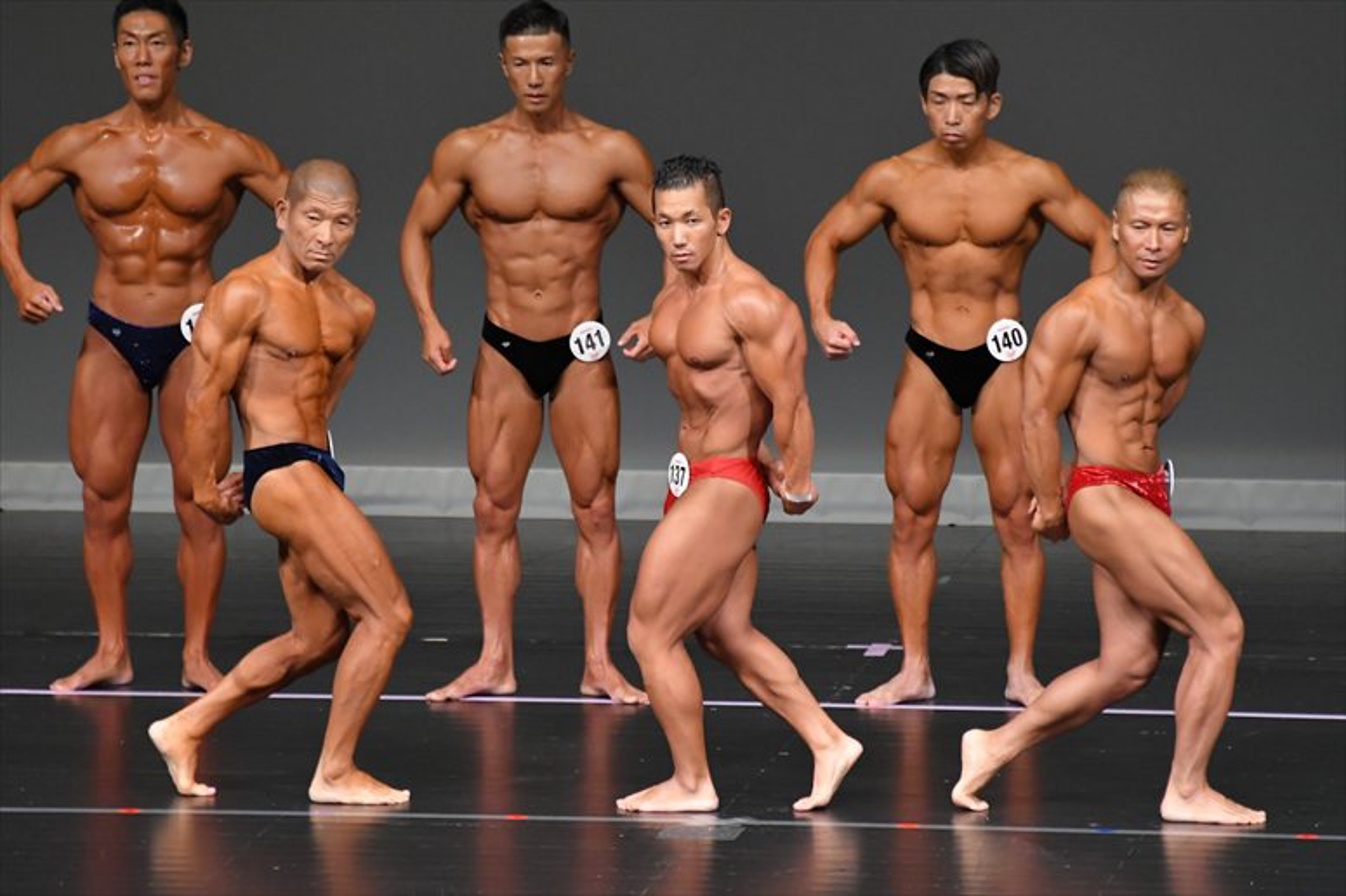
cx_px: 673
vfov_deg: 4.0
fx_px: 12893
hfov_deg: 6.0
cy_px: 448
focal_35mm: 345
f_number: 5.6
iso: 4000
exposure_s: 1/400
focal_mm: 230
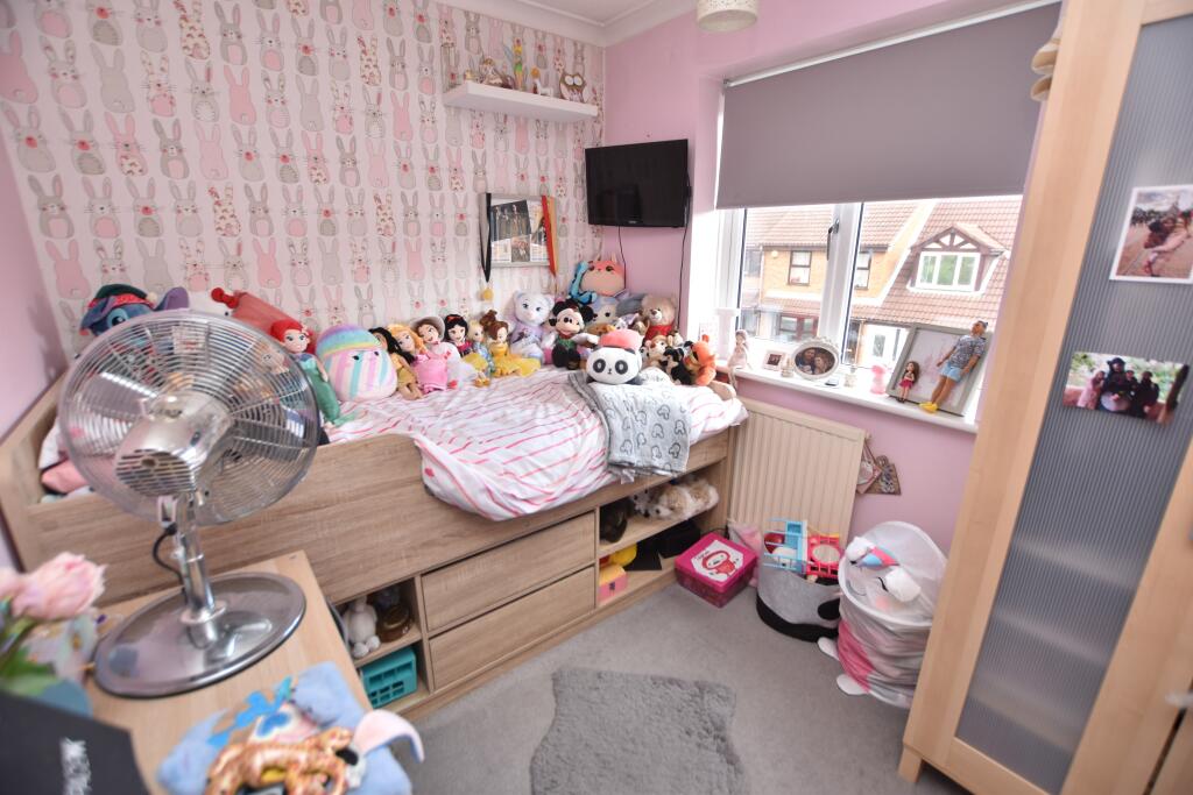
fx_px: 497
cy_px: 398
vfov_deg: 77.3
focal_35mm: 15
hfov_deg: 100.4
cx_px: 596
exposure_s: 1/40
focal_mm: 10
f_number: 3.5
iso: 100
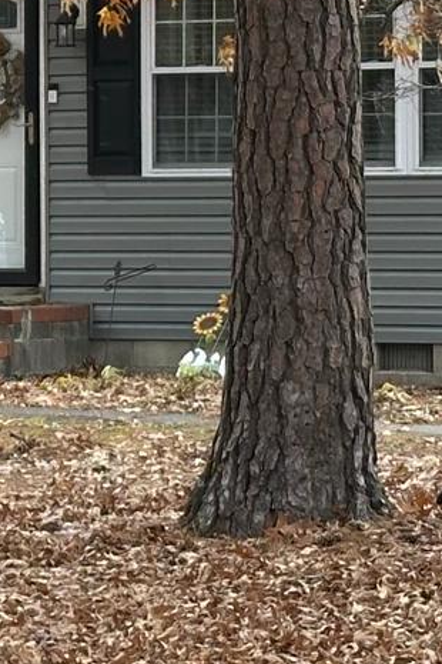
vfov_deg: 9.3
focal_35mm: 220
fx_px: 4051
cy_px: 184
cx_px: -459
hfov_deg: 6.1
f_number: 1.78
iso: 64
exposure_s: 1/277
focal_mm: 6.86
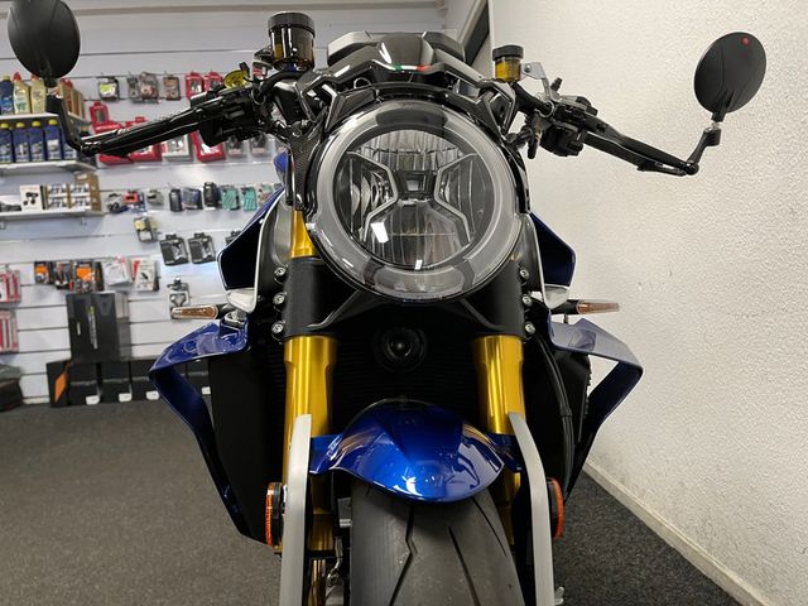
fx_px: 607
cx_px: 404
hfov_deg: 67.3
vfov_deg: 53.1
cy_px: 303
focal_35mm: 26
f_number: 1.6
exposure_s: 1/50
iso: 125
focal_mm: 5.1
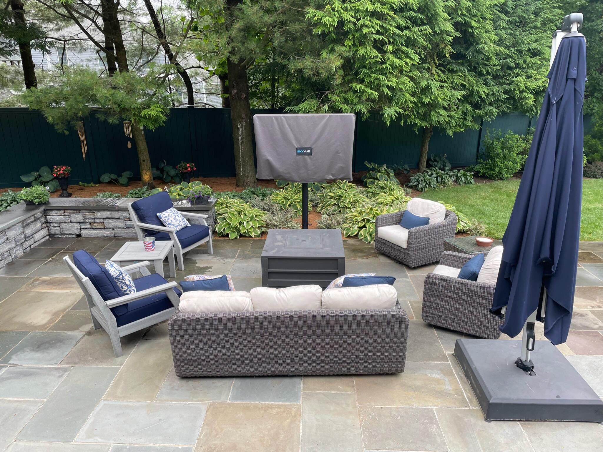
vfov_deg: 53.0
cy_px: 226
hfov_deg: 67.3
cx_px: 302
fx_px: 453
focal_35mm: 26
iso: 32
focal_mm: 4.2
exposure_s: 1/329
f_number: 1.6
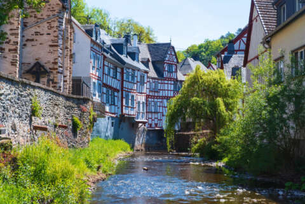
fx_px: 601
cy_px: 102
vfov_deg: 19.2
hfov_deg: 28.5
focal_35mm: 71
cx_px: 152
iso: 160
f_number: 10
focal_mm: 47
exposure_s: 1/110
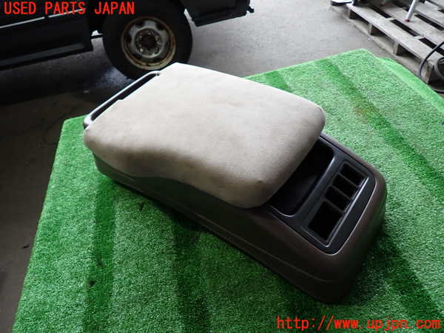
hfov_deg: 69.4
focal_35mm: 25
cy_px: 166
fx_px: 321
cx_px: 222
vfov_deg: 54.9
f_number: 2
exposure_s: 1/60
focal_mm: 4.5
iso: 160
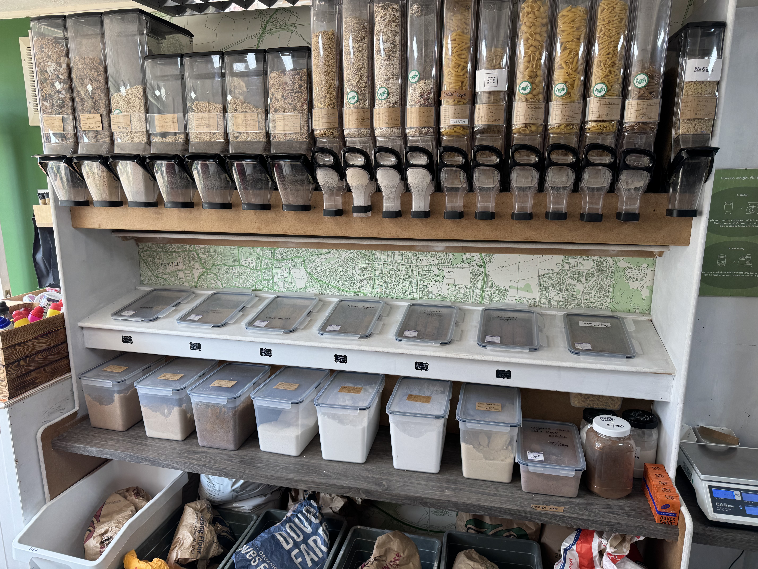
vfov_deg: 56.8
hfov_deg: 71.6
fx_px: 526
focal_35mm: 24
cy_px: 284
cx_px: 379
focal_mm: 6.76
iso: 64
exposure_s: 1/100
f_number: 1.78
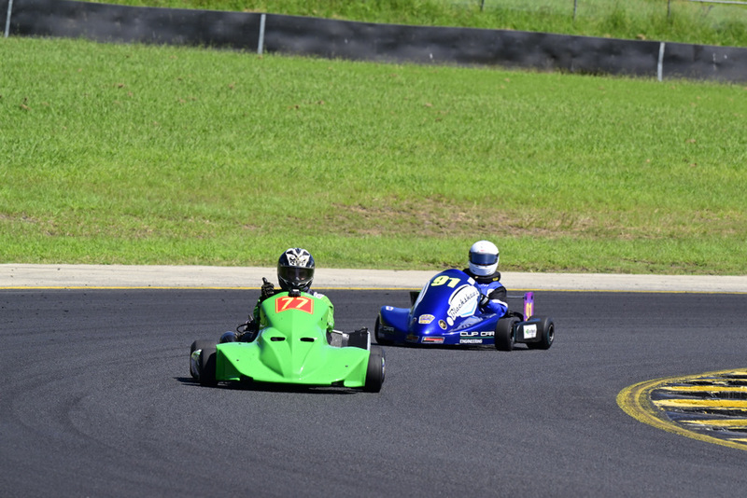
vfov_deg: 3.6
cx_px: 374
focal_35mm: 380
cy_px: 249
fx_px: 7887
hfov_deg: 5.4
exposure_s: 1/640
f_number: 11
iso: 500
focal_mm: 380
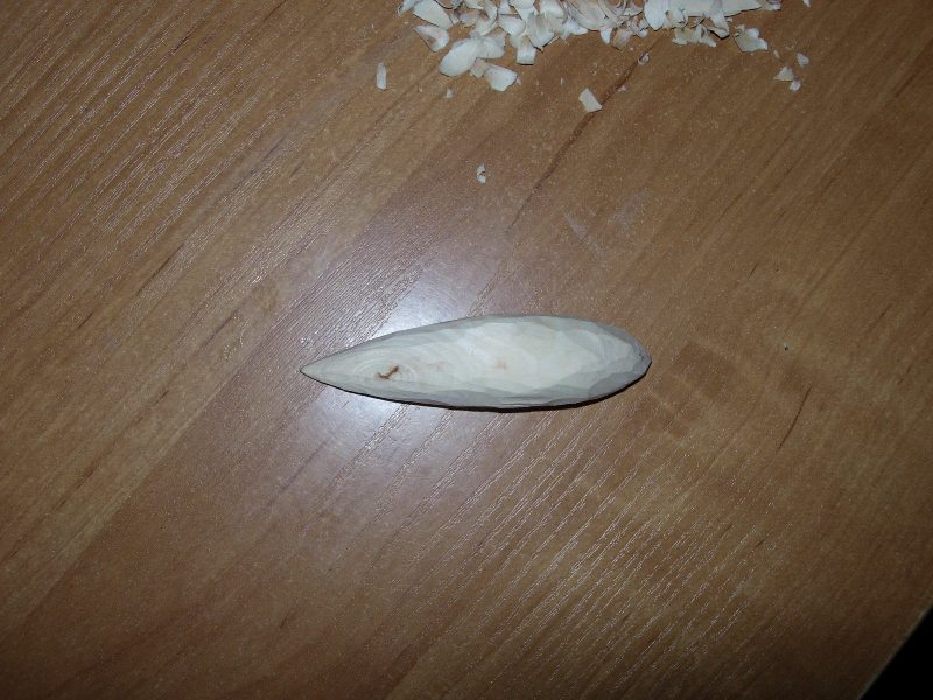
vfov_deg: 37.7
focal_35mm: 38
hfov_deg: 49.0
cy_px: 350
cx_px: 466
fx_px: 1024
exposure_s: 1/64
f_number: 4.8
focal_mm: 7.8
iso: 79
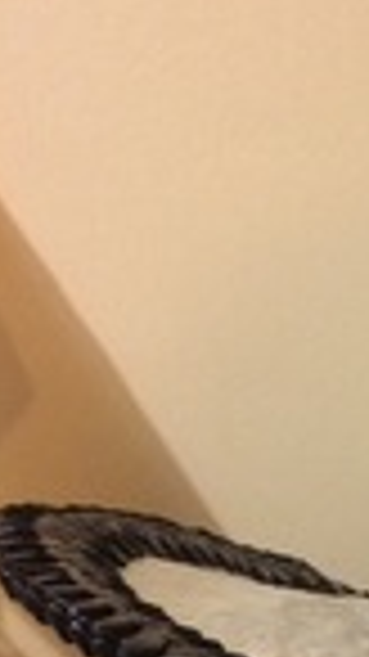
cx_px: 724
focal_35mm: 95
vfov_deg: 21.2
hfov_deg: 11.5
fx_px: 1654
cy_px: 752
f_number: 2.2
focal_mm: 4.15
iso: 320
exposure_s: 1/25
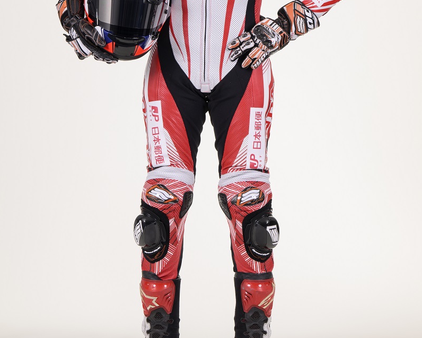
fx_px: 2473
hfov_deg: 9.8
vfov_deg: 7.8
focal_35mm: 198
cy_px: 68
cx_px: 210
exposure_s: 1/125
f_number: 11
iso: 200
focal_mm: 140
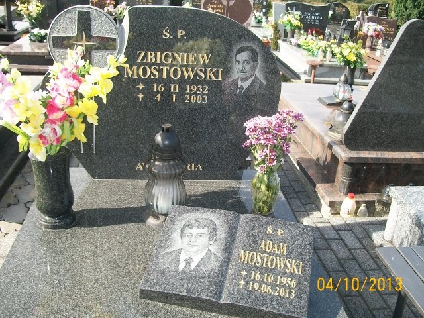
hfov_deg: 51.4
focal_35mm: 36
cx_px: 212
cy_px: 159
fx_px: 441
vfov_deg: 39.7
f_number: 2.7
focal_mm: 6
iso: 80
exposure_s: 1/400
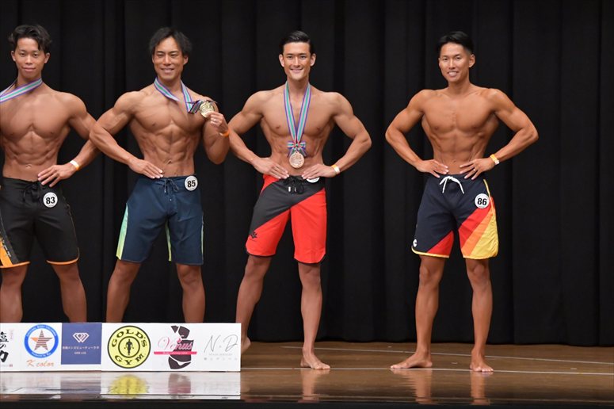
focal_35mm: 217
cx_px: 307
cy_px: 204
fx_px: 3699
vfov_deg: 6.3
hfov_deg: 9.5
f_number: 5.6
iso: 6400
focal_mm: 145
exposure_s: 1/400
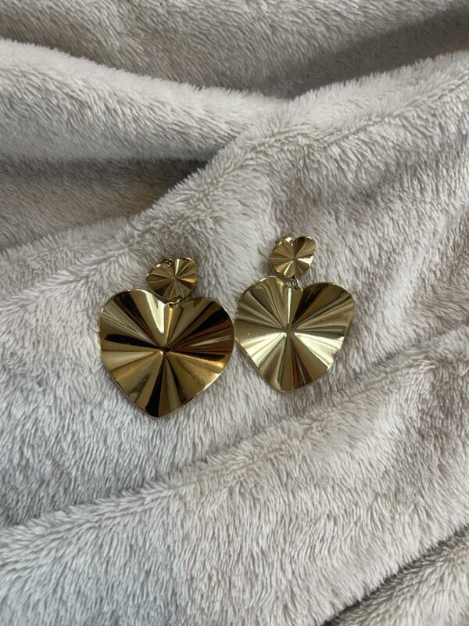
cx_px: 234
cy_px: 313
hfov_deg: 54.9
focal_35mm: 25
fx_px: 452
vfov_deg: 69.4
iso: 125
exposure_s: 1/67
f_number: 1.6
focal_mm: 5.1
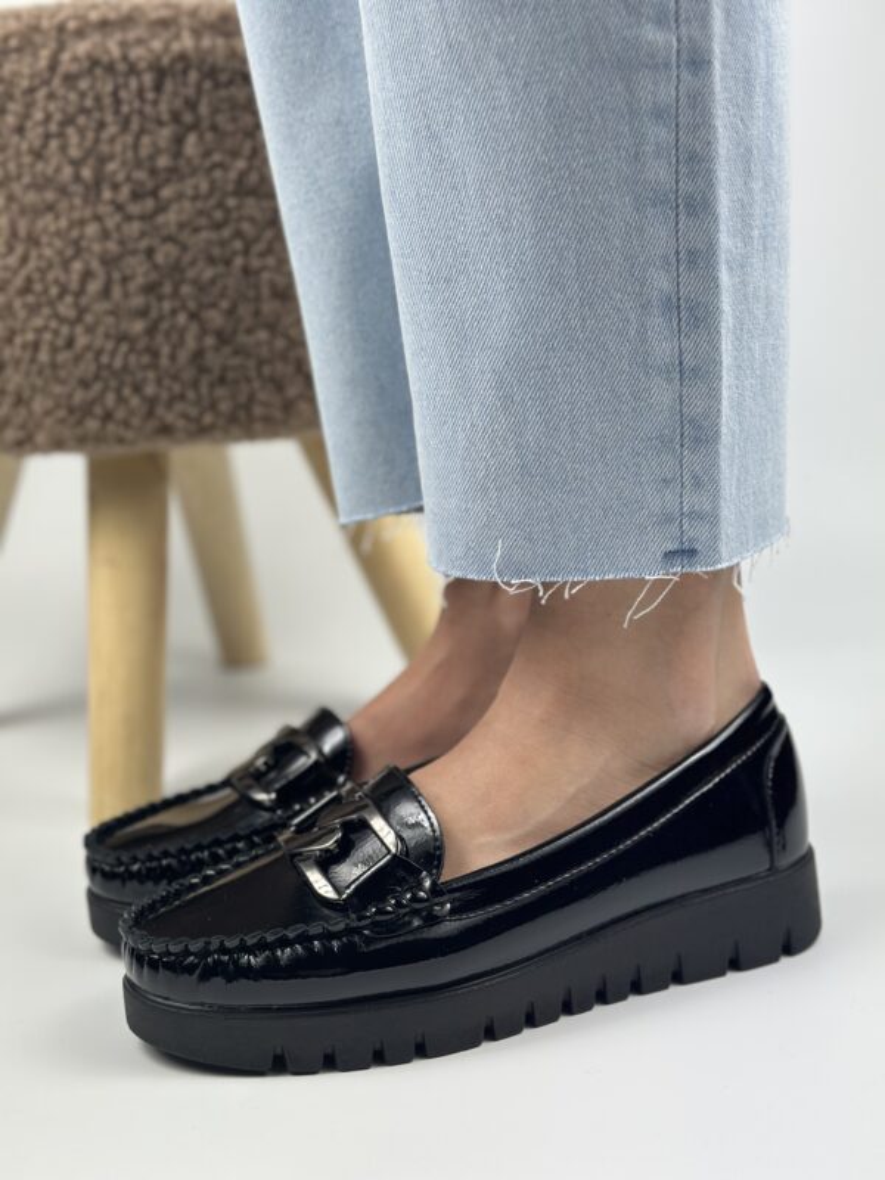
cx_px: 442
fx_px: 1636
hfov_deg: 30.3
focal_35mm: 48
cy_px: 590
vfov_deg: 39.7
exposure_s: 1/980
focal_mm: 6.86
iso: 80
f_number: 1.78
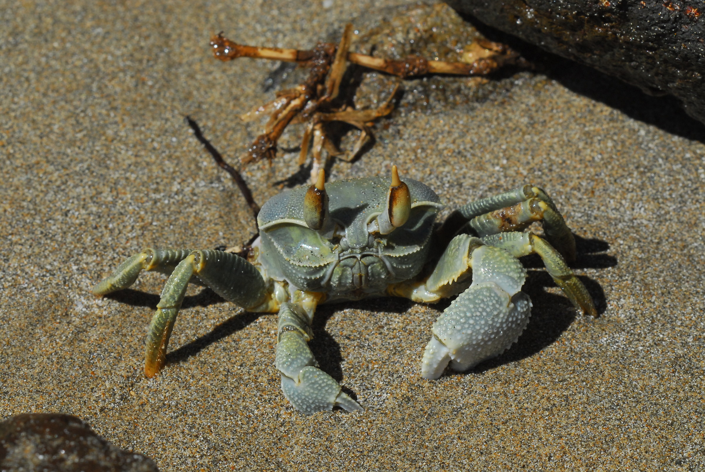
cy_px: 236
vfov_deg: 2.3
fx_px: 11763
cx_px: 352
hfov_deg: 3.4
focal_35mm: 600
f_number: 16
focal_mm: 400
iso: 400
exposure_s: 1/250
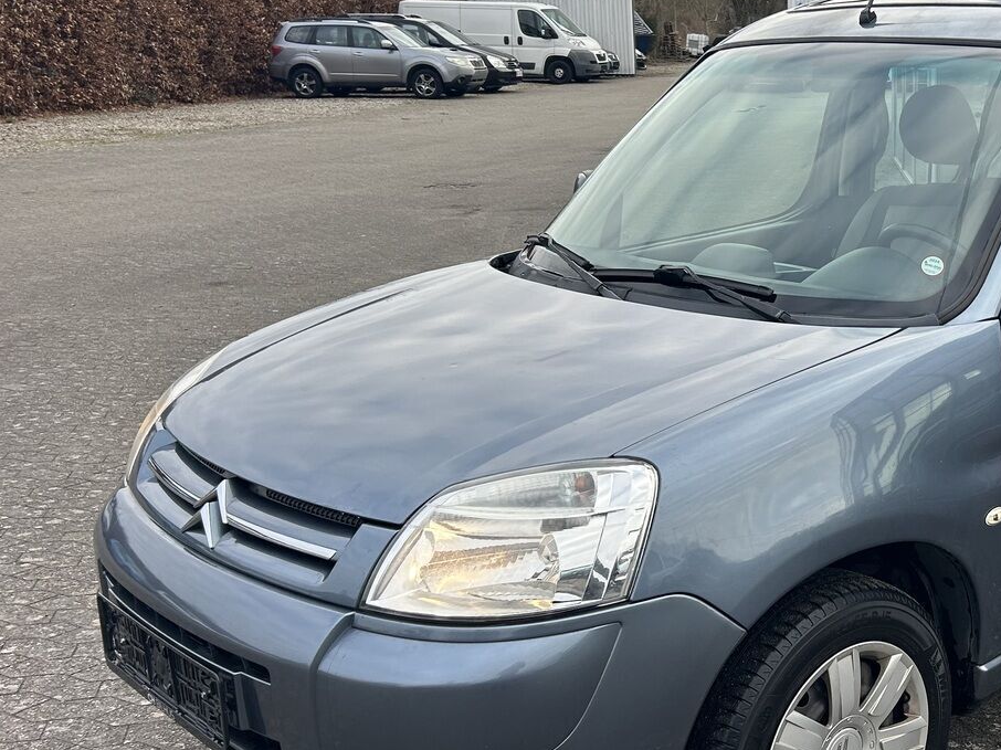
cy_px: 363
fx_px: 1417
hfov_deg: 36.8
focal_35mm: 49
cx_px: 870
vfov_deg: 29.7
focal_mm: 5.7
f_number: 1.5
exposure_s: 1/924
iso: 50
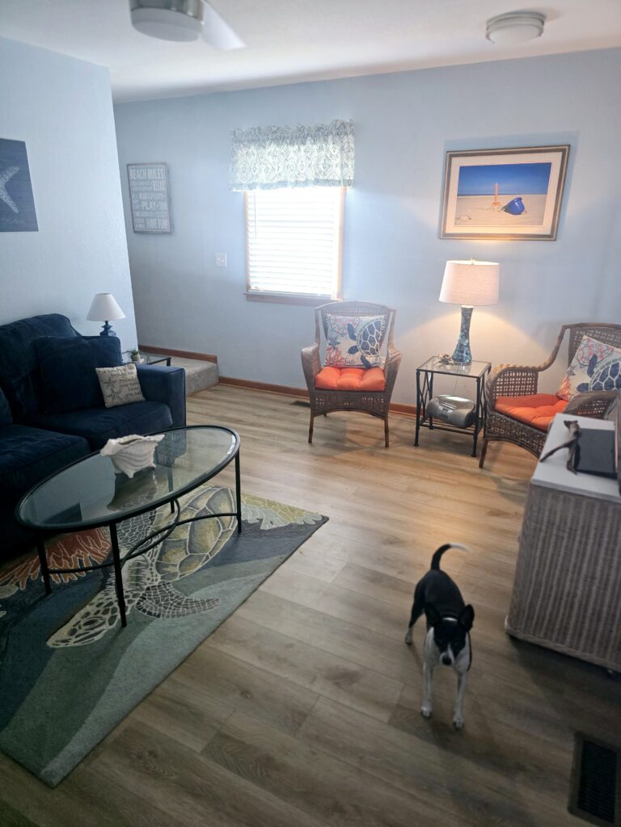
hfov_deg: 58.9
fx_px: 550
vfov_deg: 73.9
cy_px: 414
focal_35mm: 23
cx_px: 310
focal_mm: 6.3
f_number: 1.7
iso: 500
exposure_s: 1/120
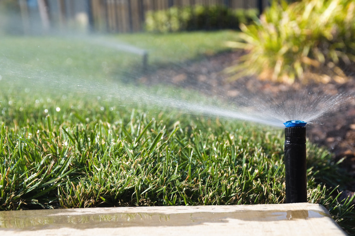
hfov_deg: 19.5
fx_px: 1034
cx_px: 178
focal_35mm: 105
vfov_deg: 13.0
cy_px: 118
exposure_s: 1/320
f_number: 9
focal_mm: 70
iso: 200
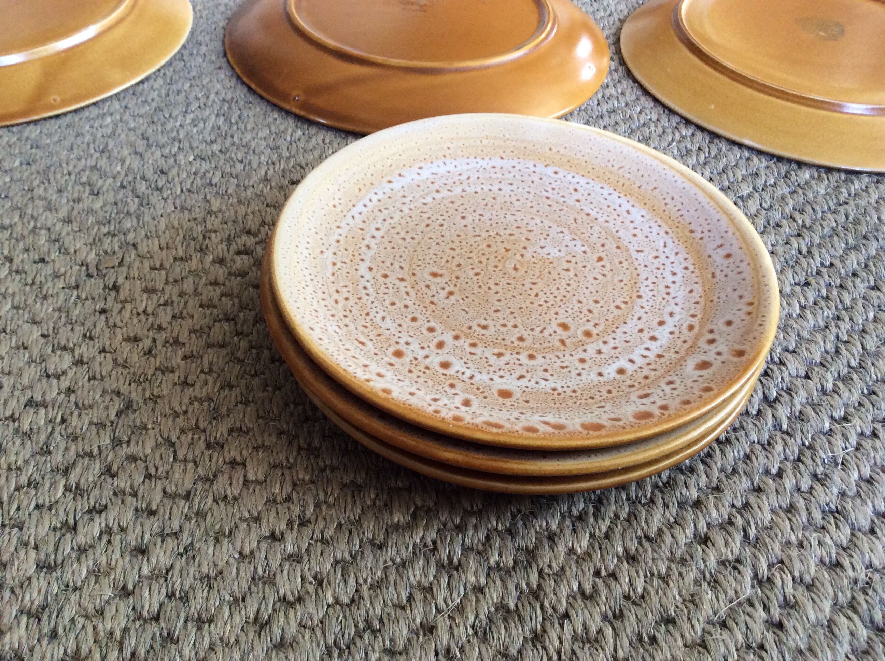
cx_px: 442
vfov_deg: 44.1
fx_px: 817
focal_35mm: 32
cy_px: 330
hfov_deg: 56.9
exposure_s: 1/25
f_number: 2.4
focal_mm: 3.3
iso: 125
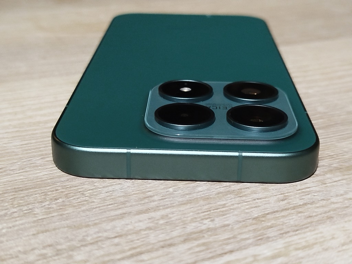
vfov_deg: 27.5
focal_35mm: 53
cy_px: 132
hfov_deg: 36.2
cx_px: 176
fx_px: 539
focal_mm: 5.31
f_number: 1.7
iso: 640
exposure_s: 1/20
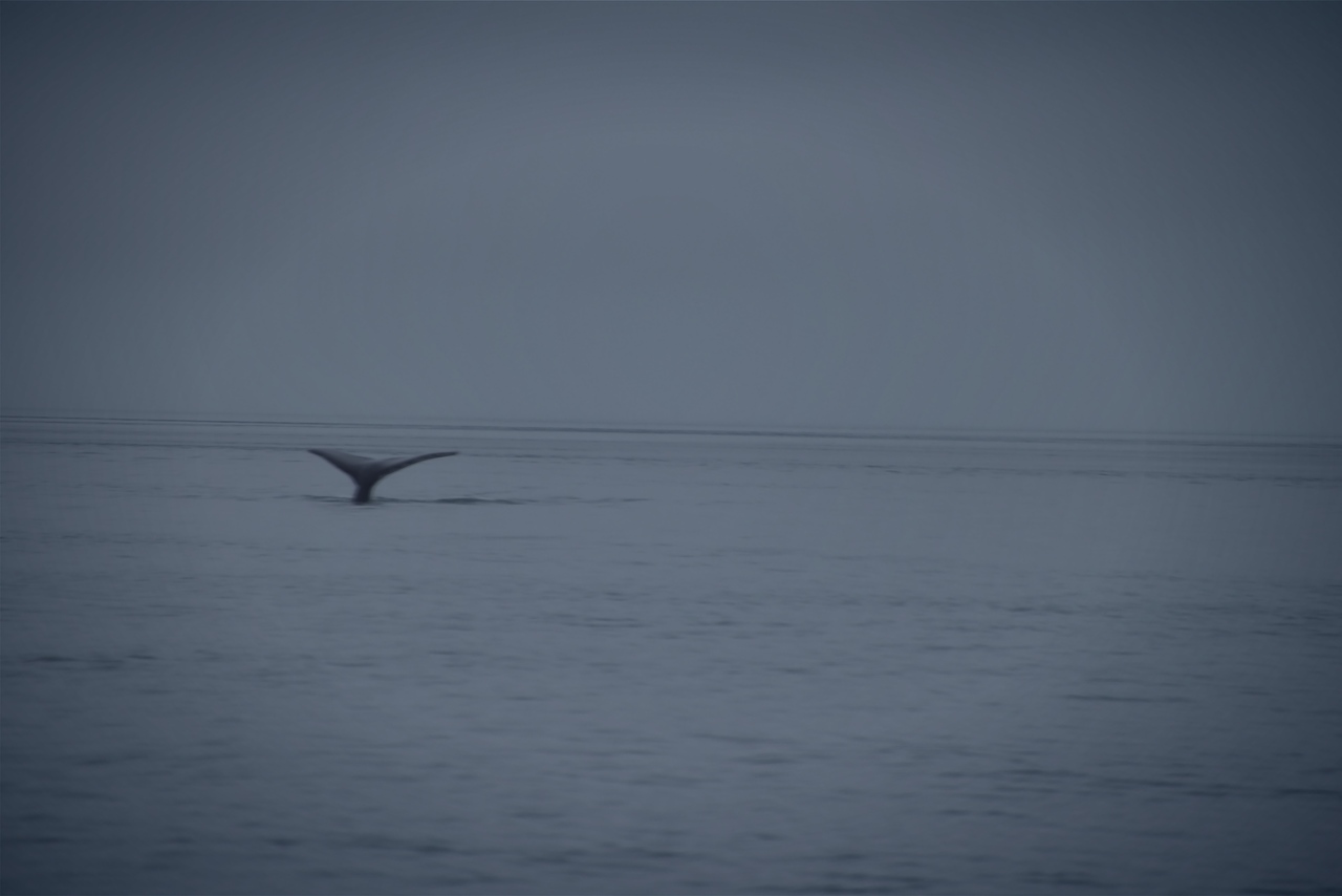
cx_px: 671
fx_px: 11185
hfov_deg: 6.9
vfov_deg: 4.6
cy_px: 448
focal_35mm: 300
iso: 100
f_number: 5.6
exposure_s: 1/640
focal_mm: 300
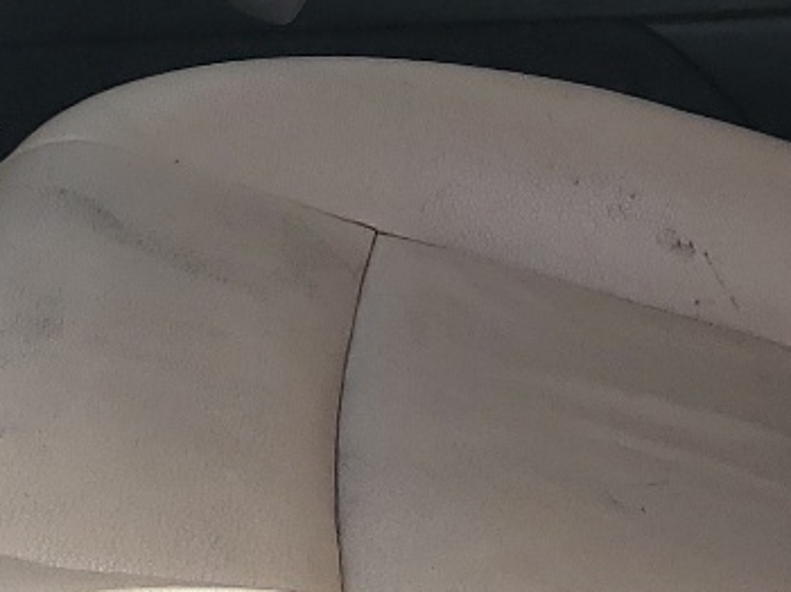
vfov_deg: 12.1
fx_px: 2717
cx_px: 409
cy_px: -133
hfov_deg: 16.6
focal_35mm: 119
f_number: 1.5
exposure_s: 1/1429
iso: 50
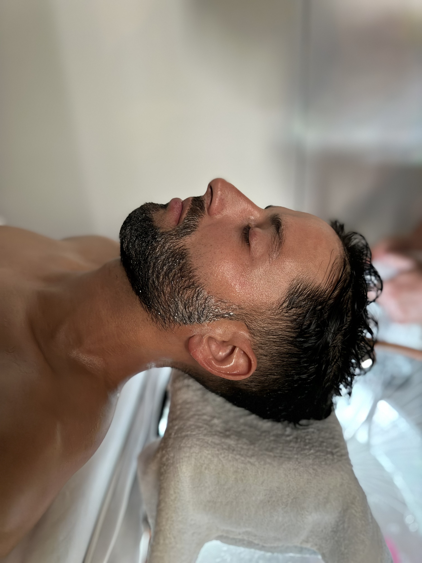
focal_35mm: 24
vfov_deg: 71.6
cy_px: 282
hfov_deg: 56.8
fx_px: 390
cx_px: 211
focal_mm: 6.76
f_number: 1.78
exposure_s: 1/27
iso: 1600
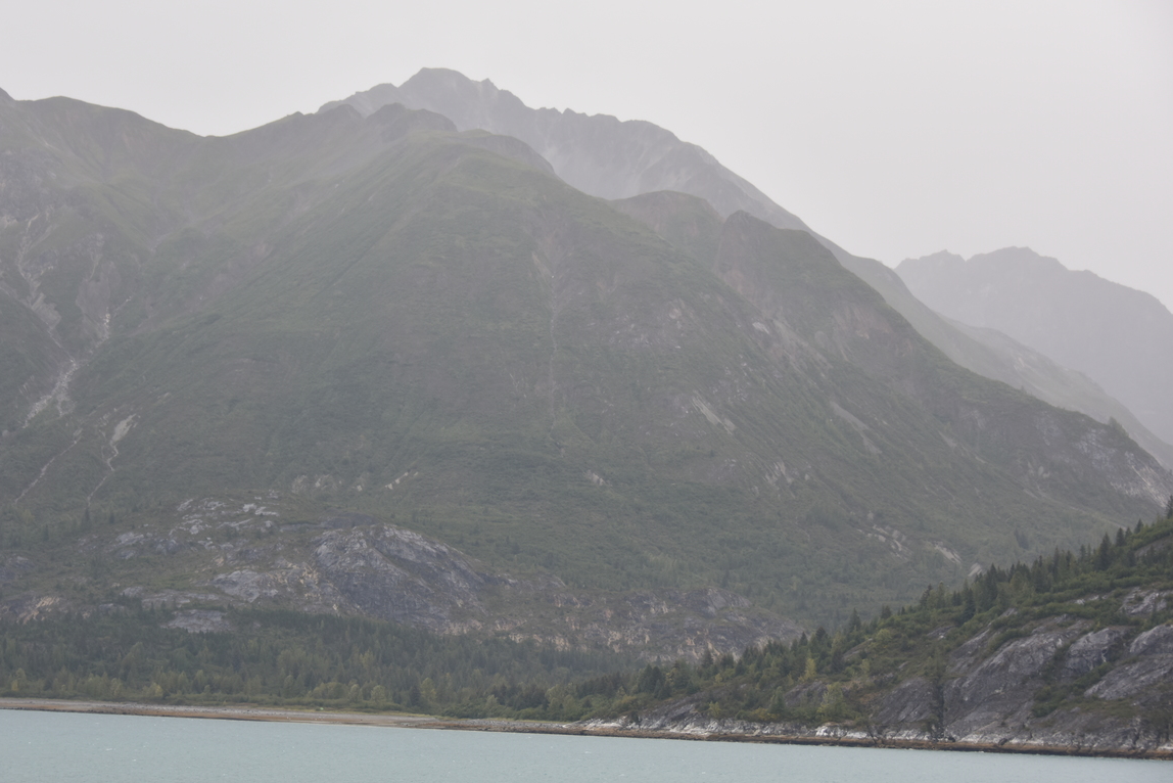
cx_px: 554
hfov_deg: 23.4
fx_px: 2835
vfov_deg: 15.7
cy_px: 396
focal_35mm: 87
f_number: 5
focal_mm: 78
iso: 320
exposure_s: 1/160
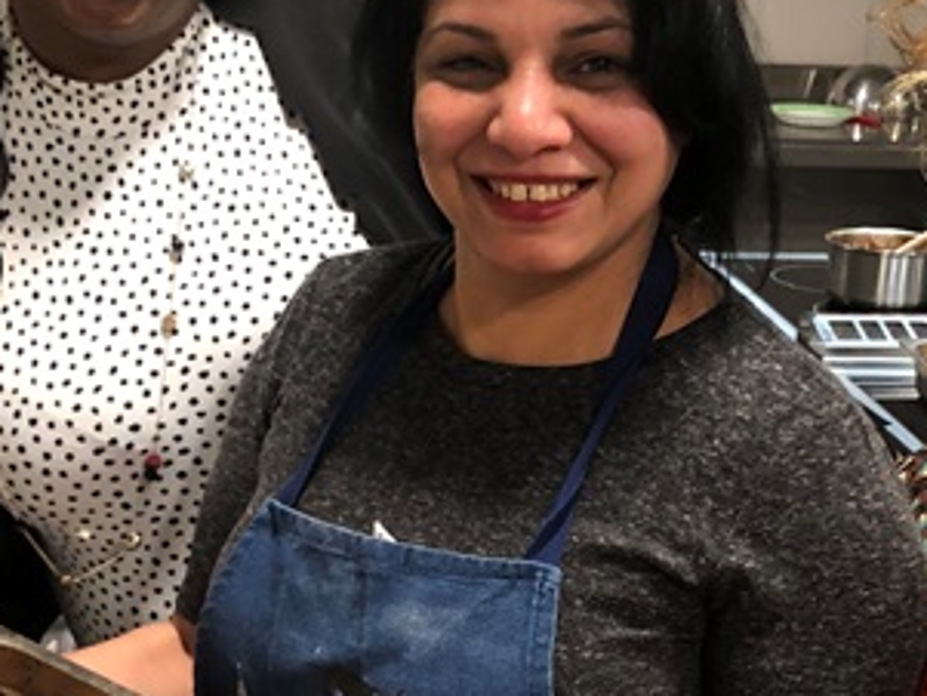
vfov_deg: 19.5
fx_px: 2009
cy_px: 544
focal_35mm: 75
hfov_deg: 26.0
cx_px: 487
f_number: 1.8
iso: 80
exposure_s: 1/17
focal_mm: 3.99
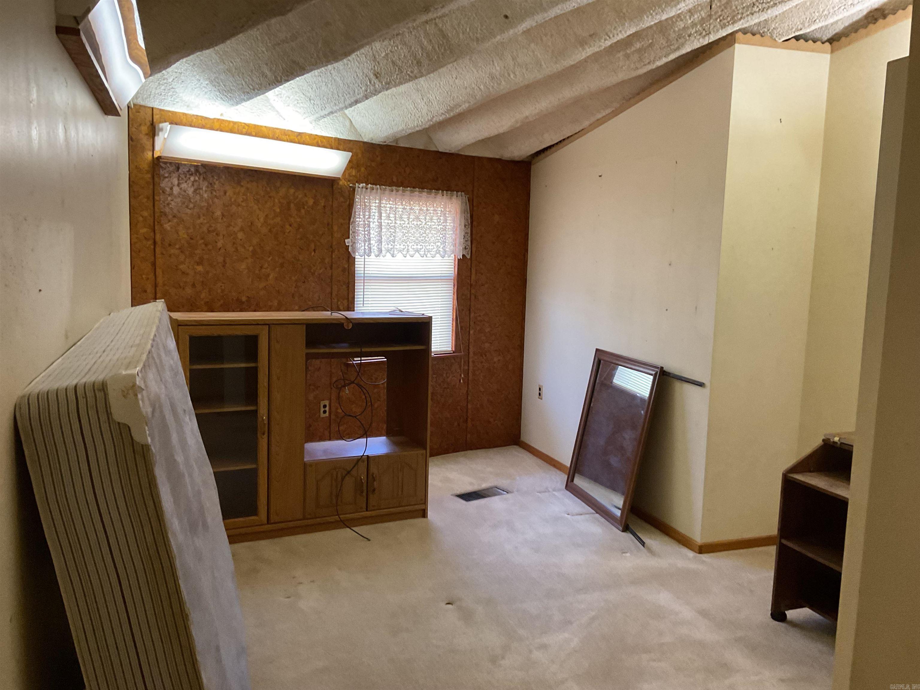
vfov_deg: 48.2
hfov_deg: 61.7
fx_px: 771
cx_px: 460
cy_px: 345
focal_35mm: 29
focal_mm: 3
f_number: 1.8
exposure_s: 1/50
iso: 250
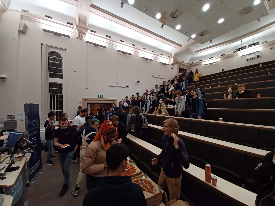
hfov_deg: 106.2
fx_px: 103
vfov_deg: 89.9
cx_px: 138
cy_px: 103
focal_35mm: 13
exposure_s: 1/33
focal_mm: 1.42
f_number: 2.2
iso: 125
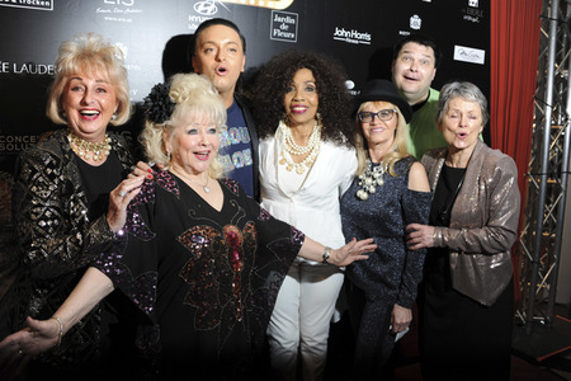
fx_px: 444
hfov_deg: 65.5
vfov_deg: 46.4
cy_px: 190
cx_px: 286
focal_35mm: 28
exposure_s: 1/250
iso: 1000
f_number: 3.5
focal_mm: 28
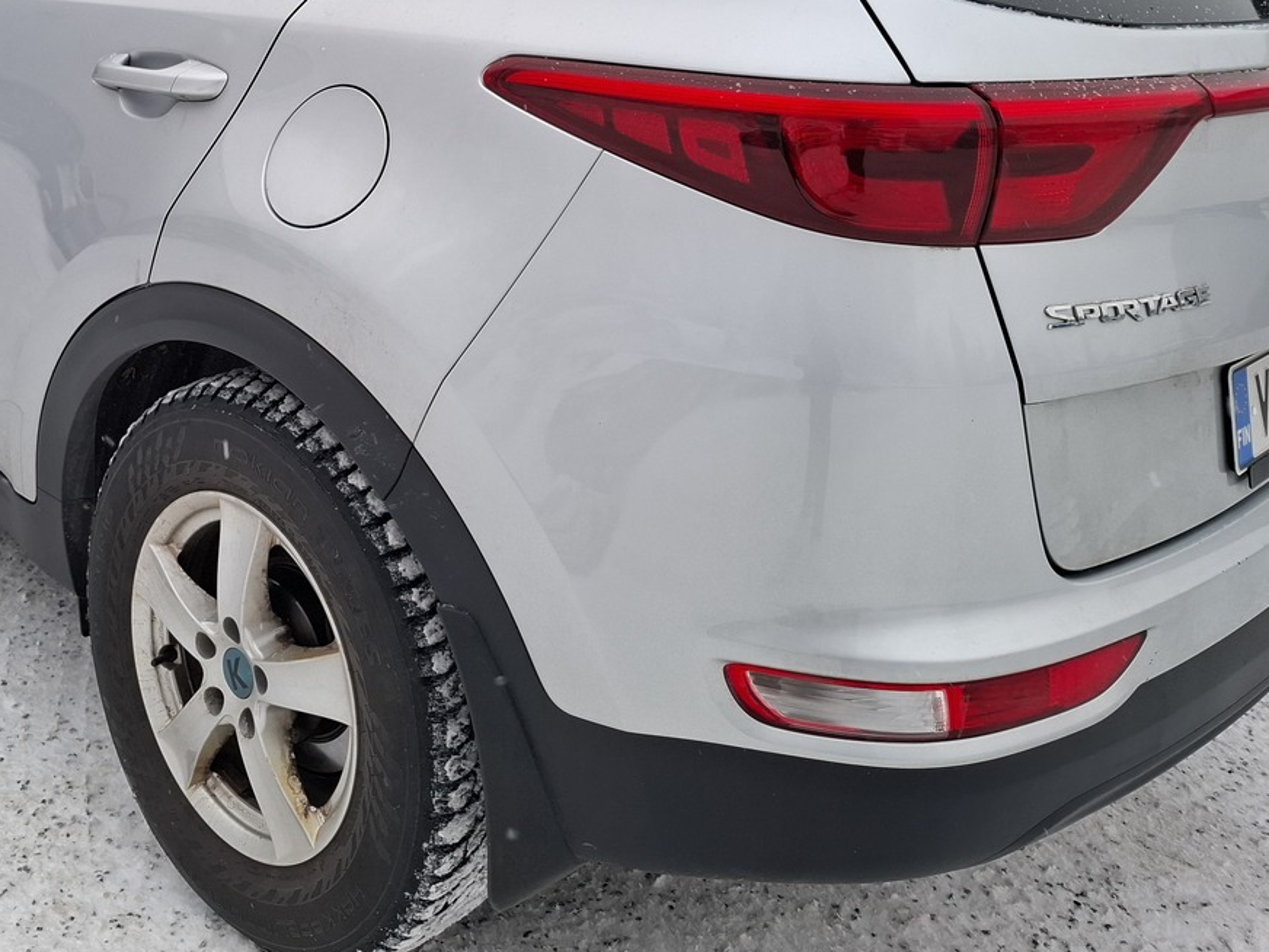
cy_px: 186
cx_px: 400
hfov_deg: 48.0
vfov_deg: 36.4
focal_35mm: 38
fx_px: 1393
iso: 50
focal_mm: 5.54
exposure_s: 1/114
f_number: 1.8
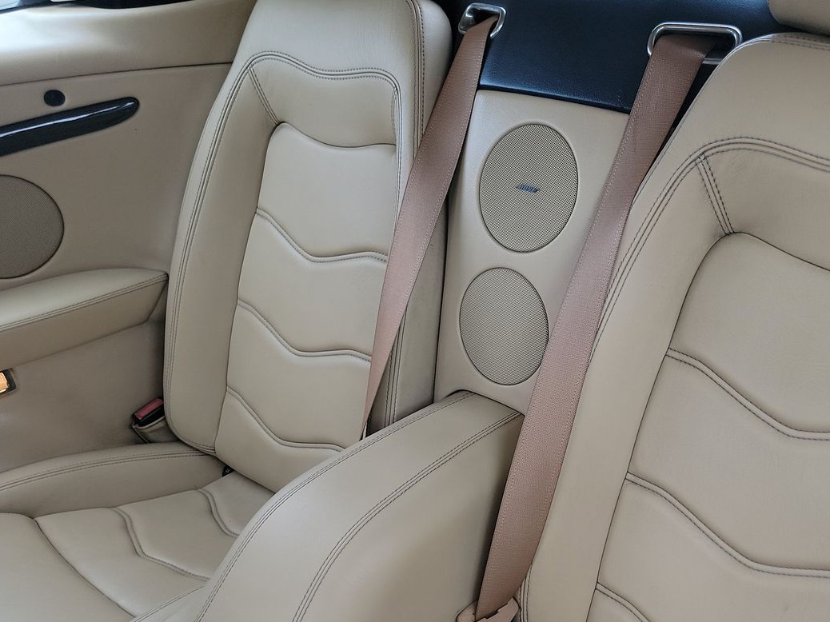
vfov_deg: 38.0
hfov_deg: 49.7
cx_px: 519
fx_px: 887
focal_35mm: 37
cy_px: 435
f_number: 1.8
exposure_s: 1/59
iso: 67
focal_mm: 6.7
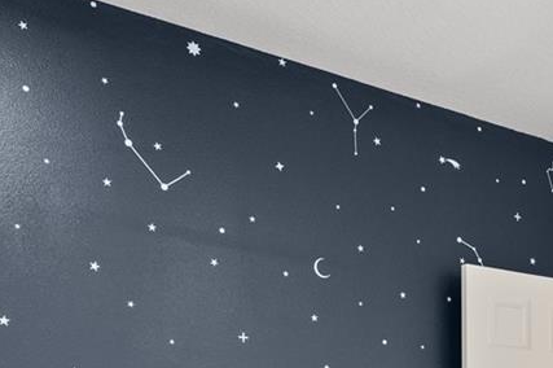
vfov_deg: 20.6
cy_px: 479
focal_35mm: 60
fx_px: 921
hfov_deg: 30.5
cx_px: 579
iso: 640
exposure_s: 1/4
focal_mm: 16
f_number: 8
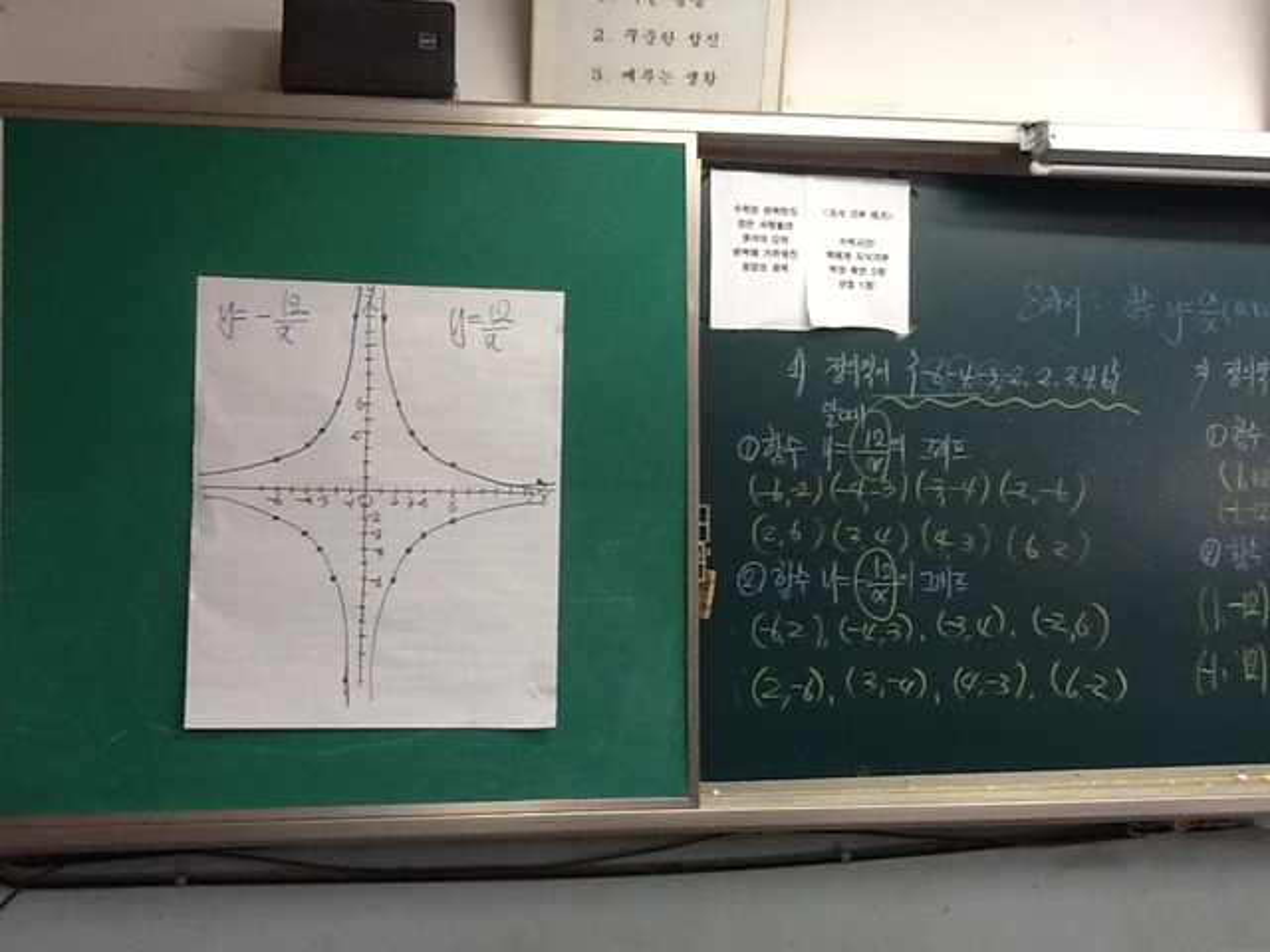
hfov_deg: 56.8
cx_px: 635
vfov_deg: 44.2
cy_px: 476
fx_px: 1174
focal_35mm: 32
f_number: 2.4
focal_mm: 2.03
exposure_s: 1/30
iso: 100
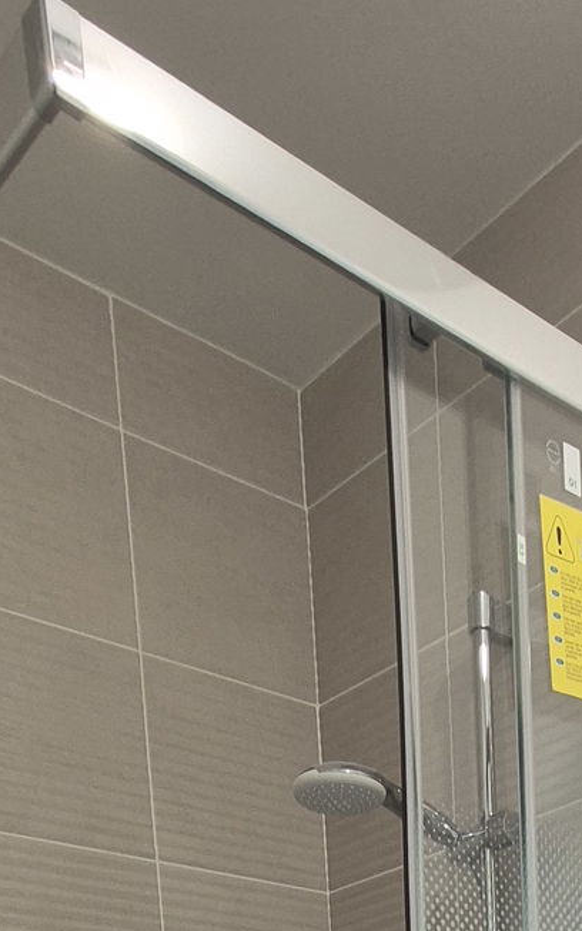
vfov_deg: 26.8
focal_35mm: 45
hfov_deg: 27.9
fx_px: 1142
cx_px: 476
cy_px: 1475
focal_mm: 2.2
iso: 125
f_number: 2.2
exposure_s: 1/50
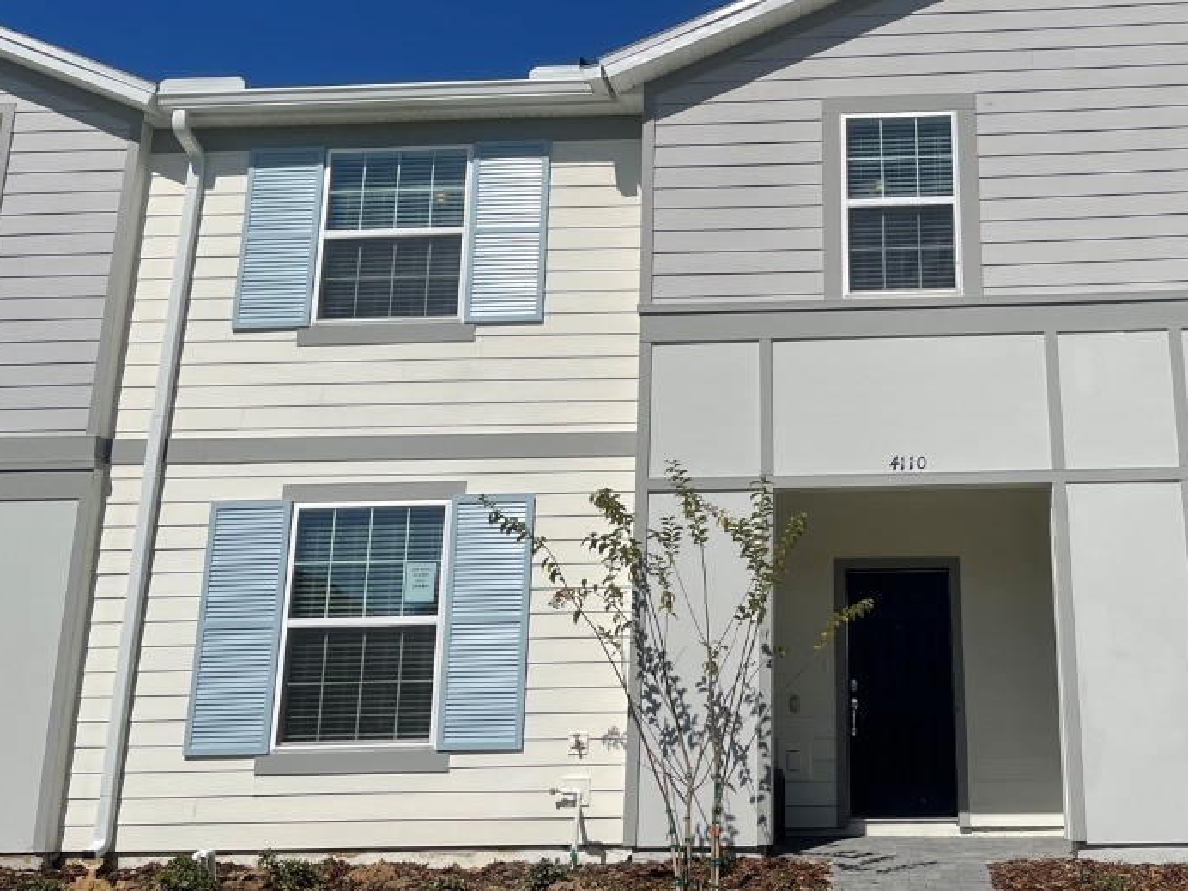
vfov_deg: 38.6
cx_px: 841
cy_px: 412
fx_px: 1270
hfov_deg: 48.8
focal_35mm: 37
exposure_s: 1/10000
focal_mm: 5.1
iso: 32
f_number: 1.6
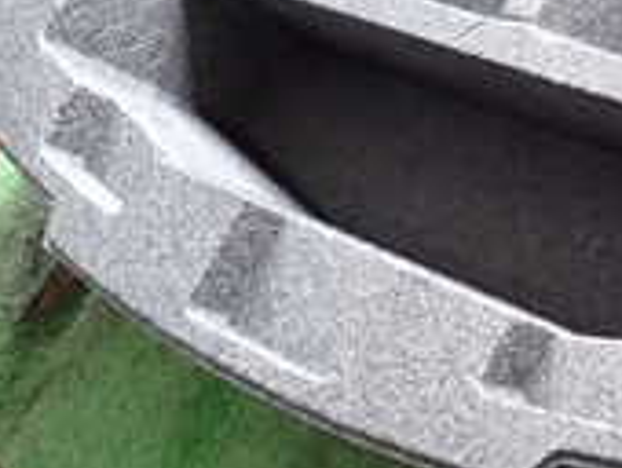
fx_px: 1583
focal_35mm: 88
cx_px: 849
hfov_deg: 20.0
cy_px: 4
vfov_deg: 16.5
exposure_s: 1/30
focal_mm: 4.5
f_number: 2
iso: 250
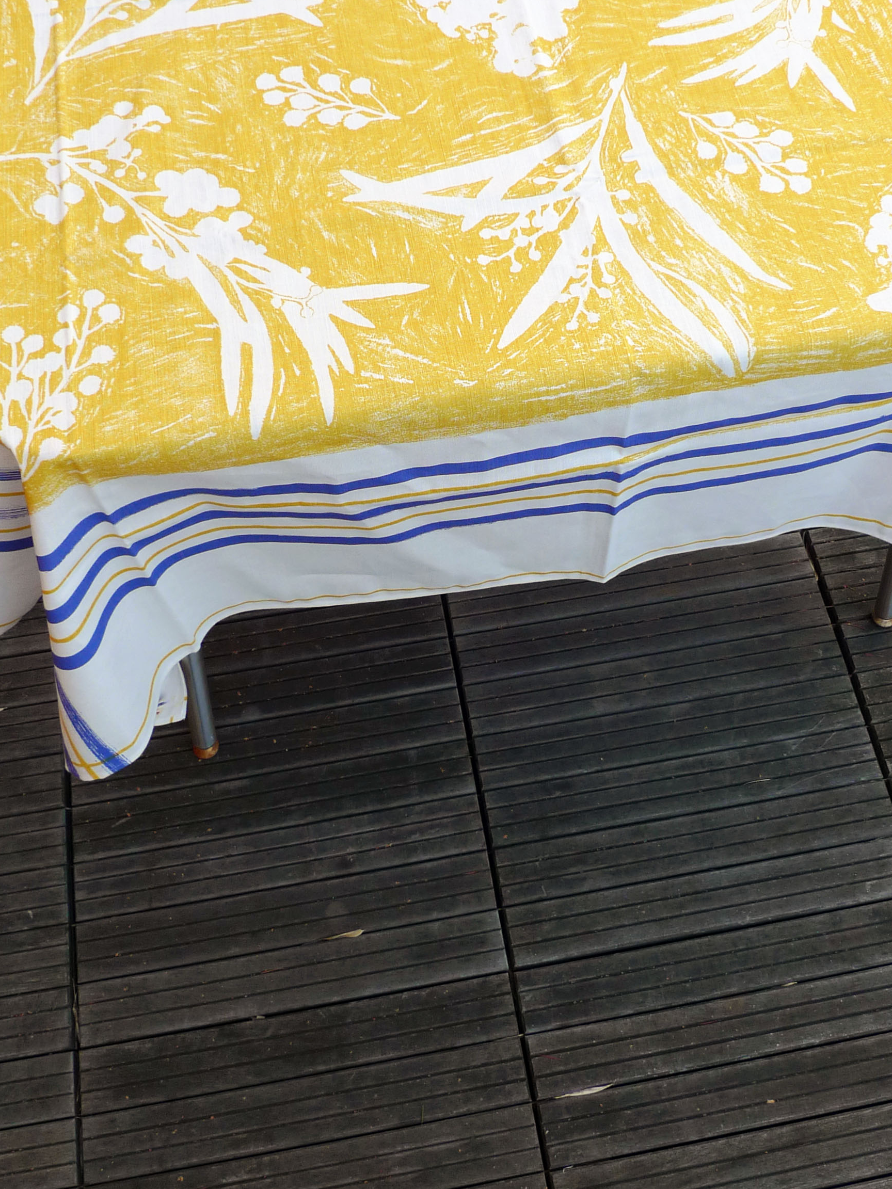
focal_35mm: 38
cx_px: 495
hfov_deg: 37.7
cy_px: 501
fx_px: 1306
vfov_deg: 48.8
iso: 80
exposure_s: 1/125
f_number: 3.5
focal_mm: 5.1
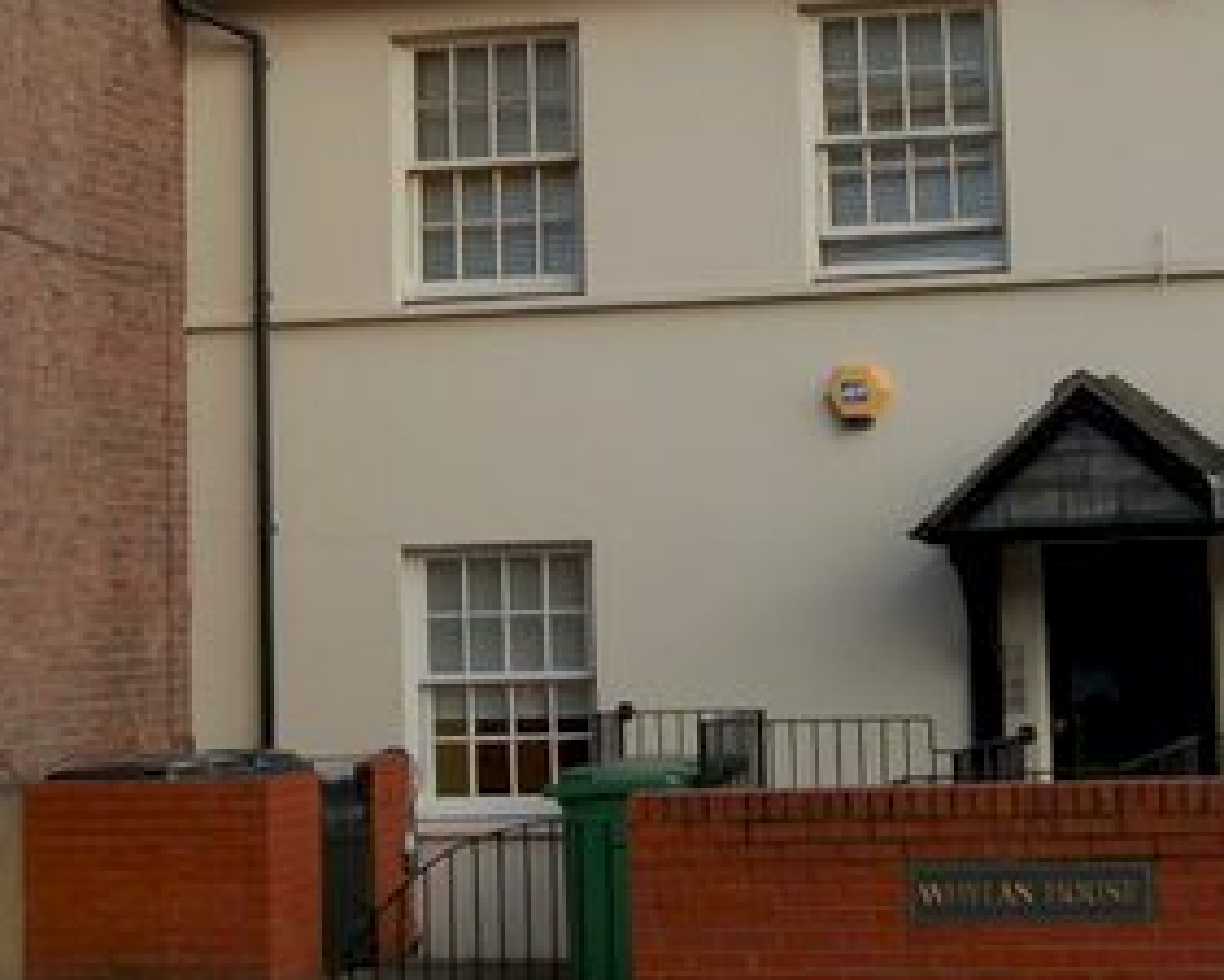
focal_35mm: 91
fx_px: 3298
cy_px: 126
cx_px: 727
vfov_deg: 16.7
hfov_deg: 21.0
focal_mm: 26
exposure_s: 1/160
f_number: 6.3
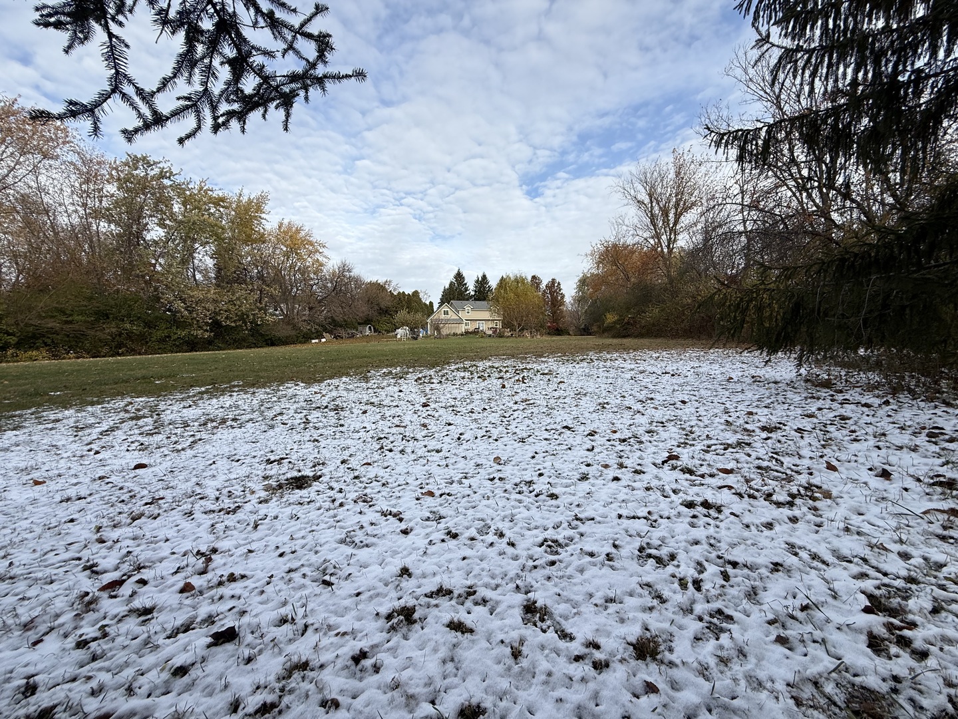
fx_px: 387
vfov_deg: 85.7
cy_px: 360
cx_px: 479
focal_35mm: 14
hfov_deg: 102.1
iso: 50
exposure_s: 1/955
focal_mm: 2.22
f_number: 2.2
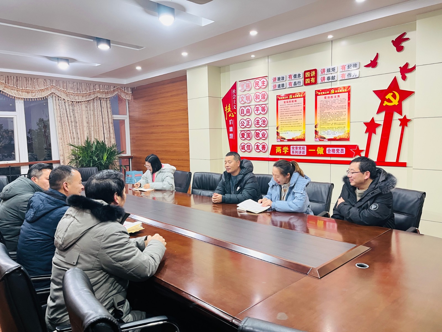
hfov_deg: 67.3
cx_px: 221
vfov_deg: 53.1
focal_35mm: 26
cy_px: 166
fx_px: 332
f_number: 1.6
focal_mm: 5.1
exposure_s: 1/50
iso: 200
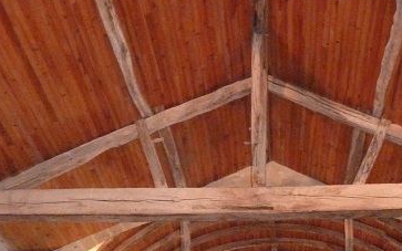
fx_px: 690
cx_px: 266
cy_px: 358
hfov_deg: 32.2
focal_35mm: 63
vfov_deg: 18.6
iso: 800
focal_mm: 4.8
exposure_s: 1/15
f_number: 2.8
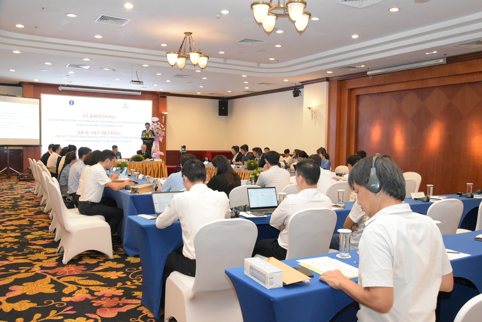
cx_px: 241
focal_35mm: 32
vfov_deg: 41.8
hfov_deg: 59.4
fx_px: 422
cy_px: 161
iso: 5000
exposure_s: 1/160
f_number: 5
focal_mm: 21
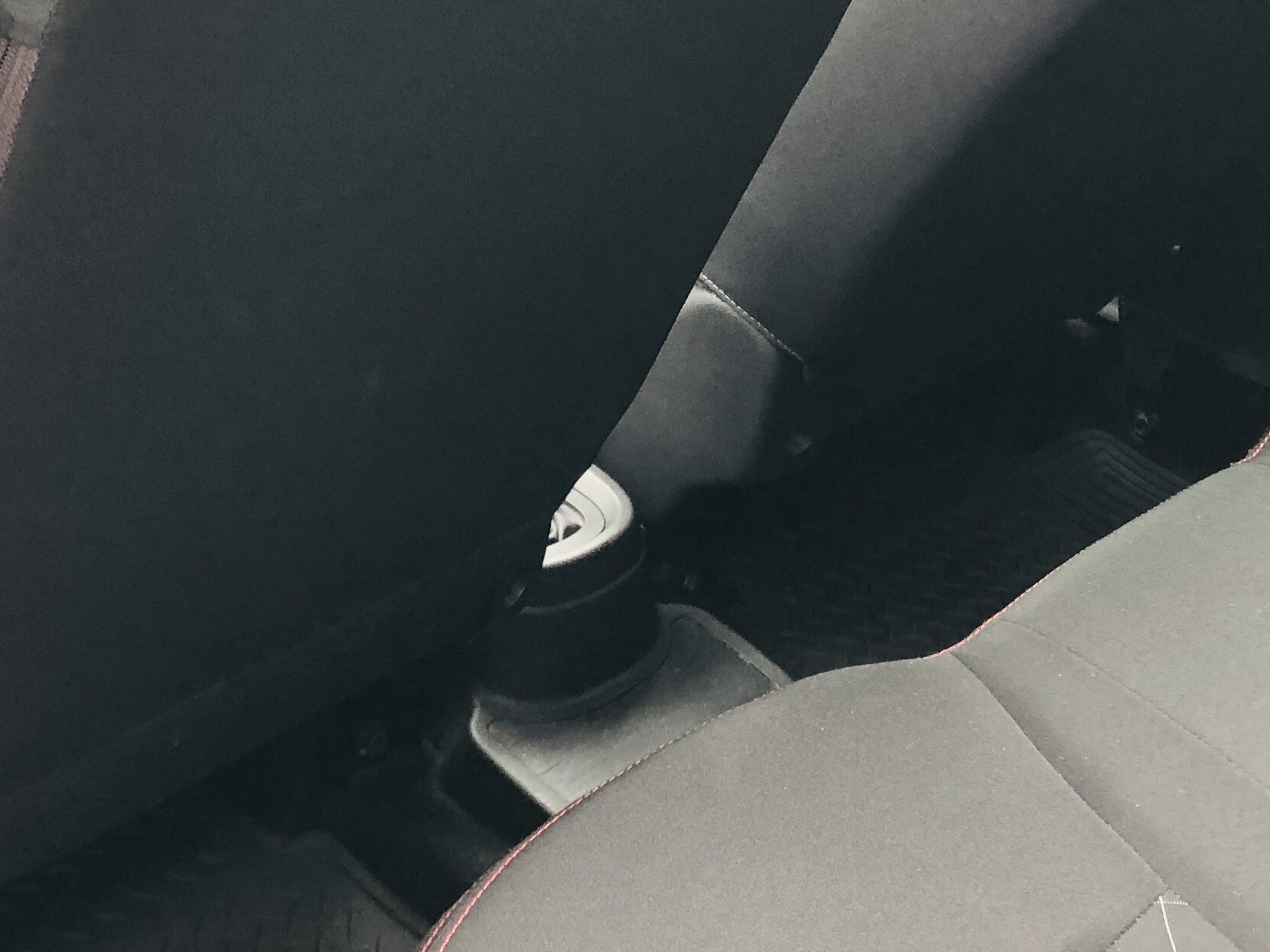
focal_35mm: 68
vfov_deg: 21.6
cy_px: 338
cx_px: 501
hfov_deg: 28.5
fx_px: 2495
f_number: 1.8
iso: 40
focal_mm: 3.99
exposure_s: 1/20
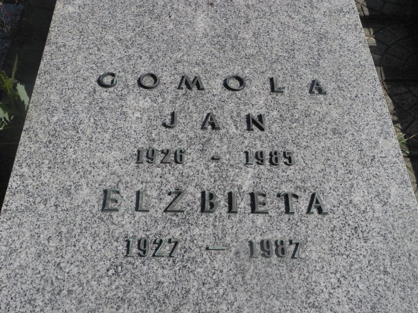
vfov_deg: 37.7
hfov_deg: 49.0
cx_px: 209
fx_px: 459
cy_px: 156
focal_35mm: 38
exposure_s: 1/800
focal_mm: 8.1
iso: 100
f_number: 5
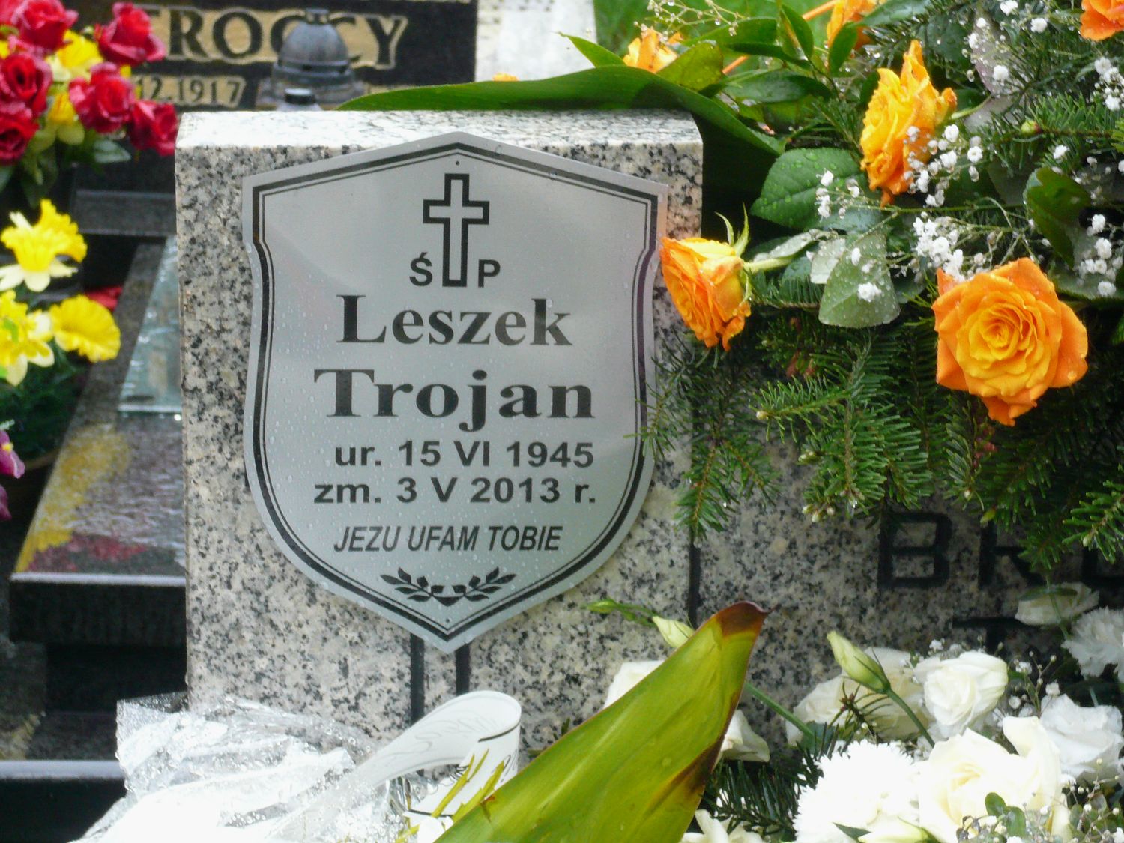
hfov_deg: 19.3
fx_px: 3312
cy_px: 422
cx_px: 562
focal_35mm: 102
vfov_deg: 14.5
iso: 200
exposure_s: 1/40
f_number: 5.6
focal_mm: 16.8
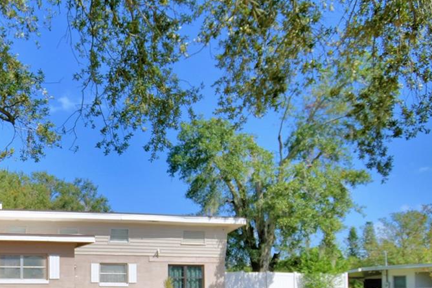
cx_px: 15
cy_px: 284
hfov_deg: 46.0
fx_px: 432
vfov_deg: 33.8
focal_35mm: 36
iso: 100
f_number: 4.5
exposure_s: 1/1000
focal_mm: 10
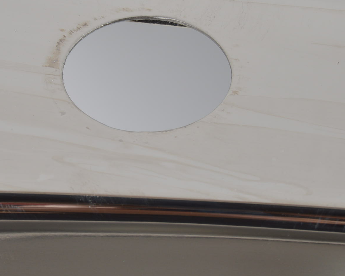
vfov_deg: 7.8
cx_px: 101
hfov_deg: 9.7
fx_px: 2024
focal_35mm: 198
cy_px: 76
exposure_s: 1/80
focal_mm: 55
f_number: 8
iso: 100
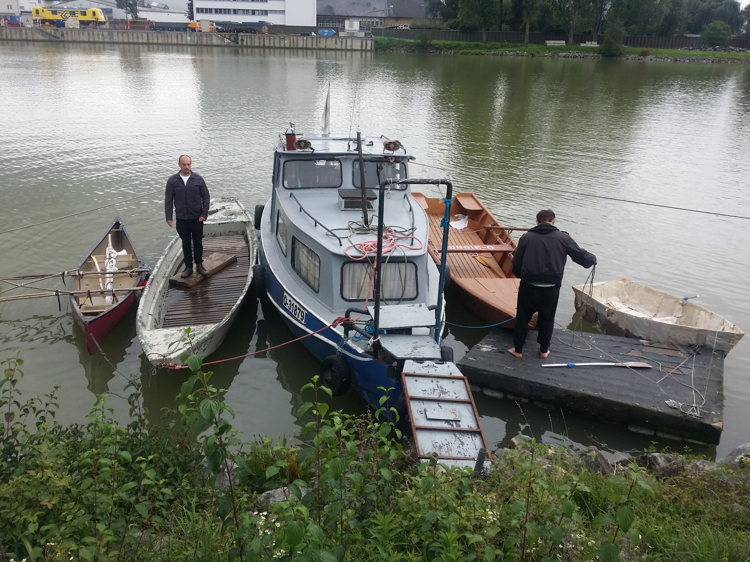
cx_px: 375
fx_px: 672
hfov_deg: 58.4
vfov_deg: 45.4
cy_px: 281
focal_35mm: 31
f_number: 2.2
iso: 50
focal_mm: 4.13
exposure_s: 1/173
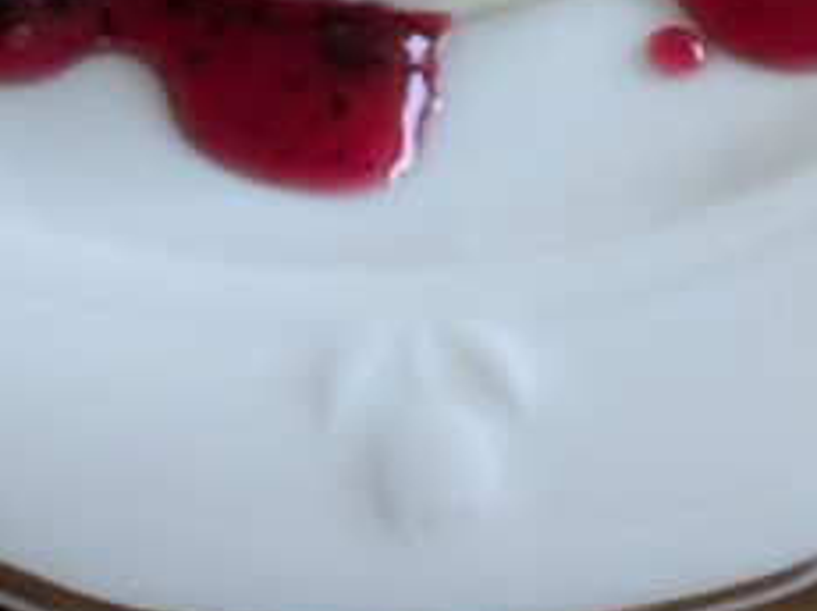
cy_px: -320
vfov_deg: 15.5
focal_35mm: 87
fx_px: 2051
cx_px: 337
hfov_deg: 22.5
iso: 231
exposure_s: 1/50
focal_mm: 5.43
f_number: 1.89
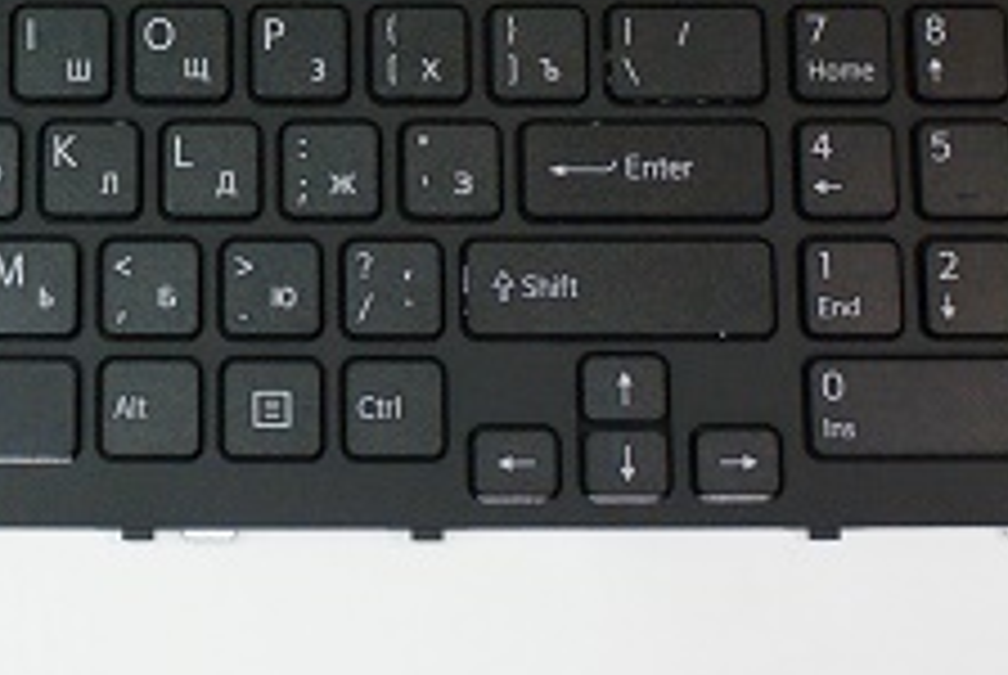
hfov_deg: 19.0
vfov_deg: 12.9
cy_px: 160
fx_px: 2972
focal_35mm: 106
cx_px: 144
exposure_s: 1/160
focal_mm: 28
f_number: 5
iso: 1600
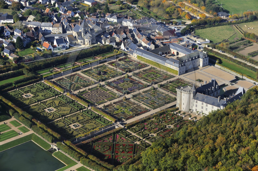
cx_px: 129
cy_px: 86
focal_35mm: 82
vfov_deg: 16.6
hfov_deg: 24.8
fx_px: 587
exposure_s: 1/1000
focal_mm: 82
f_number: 9
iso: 400
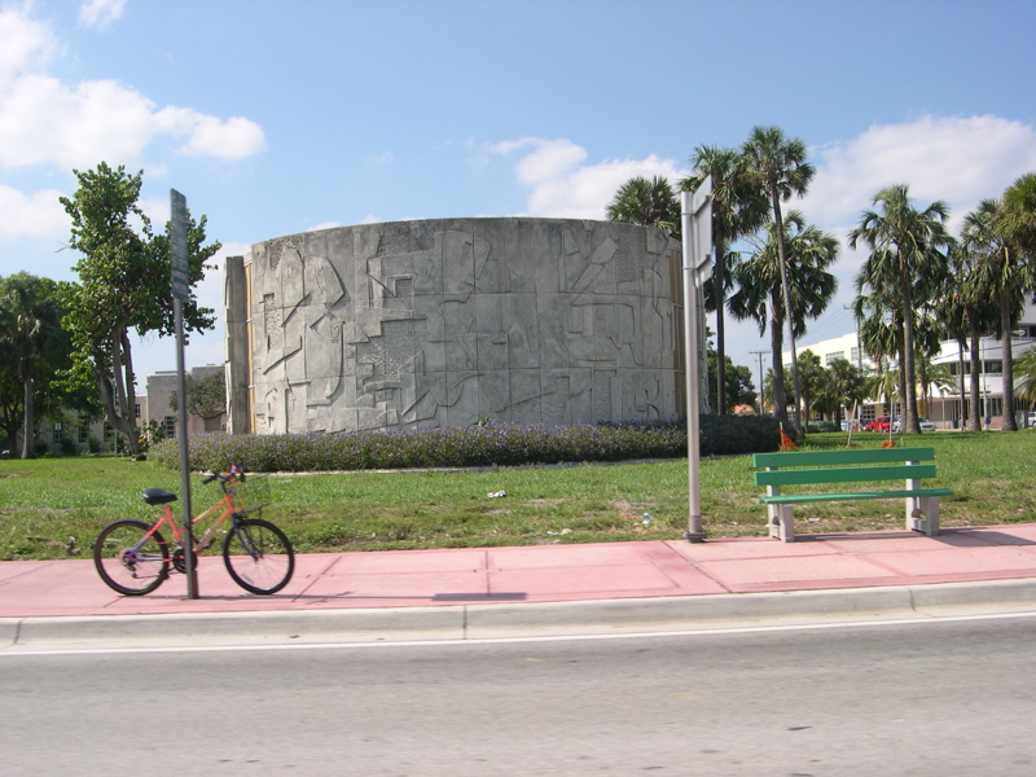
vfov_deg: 37.7
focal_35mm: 38
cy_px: 388
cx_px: 518
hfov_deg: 49.0
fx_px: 1137
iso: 100
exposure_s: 1/241
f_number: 7.6
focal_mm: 8
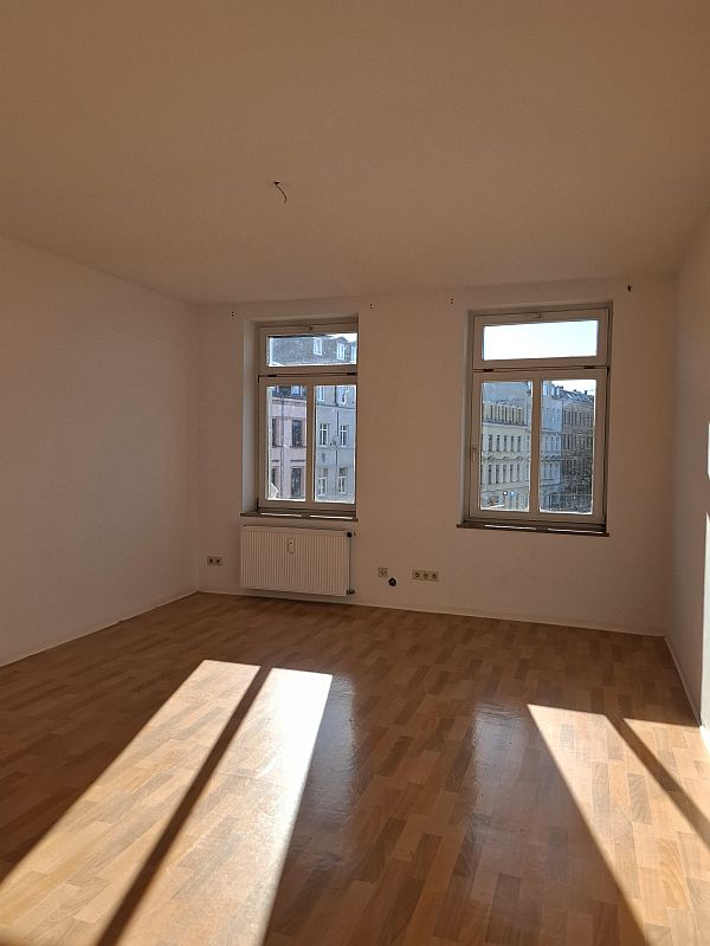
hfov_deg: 58.9
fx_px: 629
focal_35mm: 23
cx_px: 355
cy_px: 473
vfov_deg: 73.9
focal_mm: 5.54
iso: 50
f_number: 1.8
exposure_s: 1/714
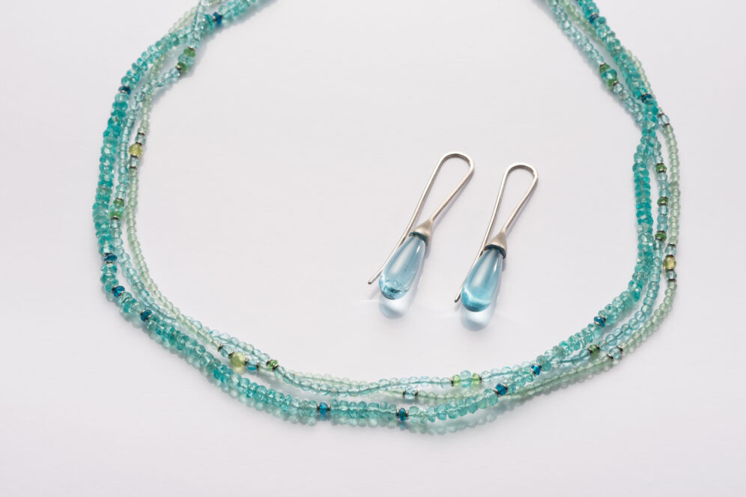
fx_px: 2238
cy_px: 253
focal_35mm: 108
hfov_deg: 18.9
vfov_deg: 12.7
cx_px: 372
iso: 125
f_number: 18
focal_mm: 105
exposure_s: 1/100
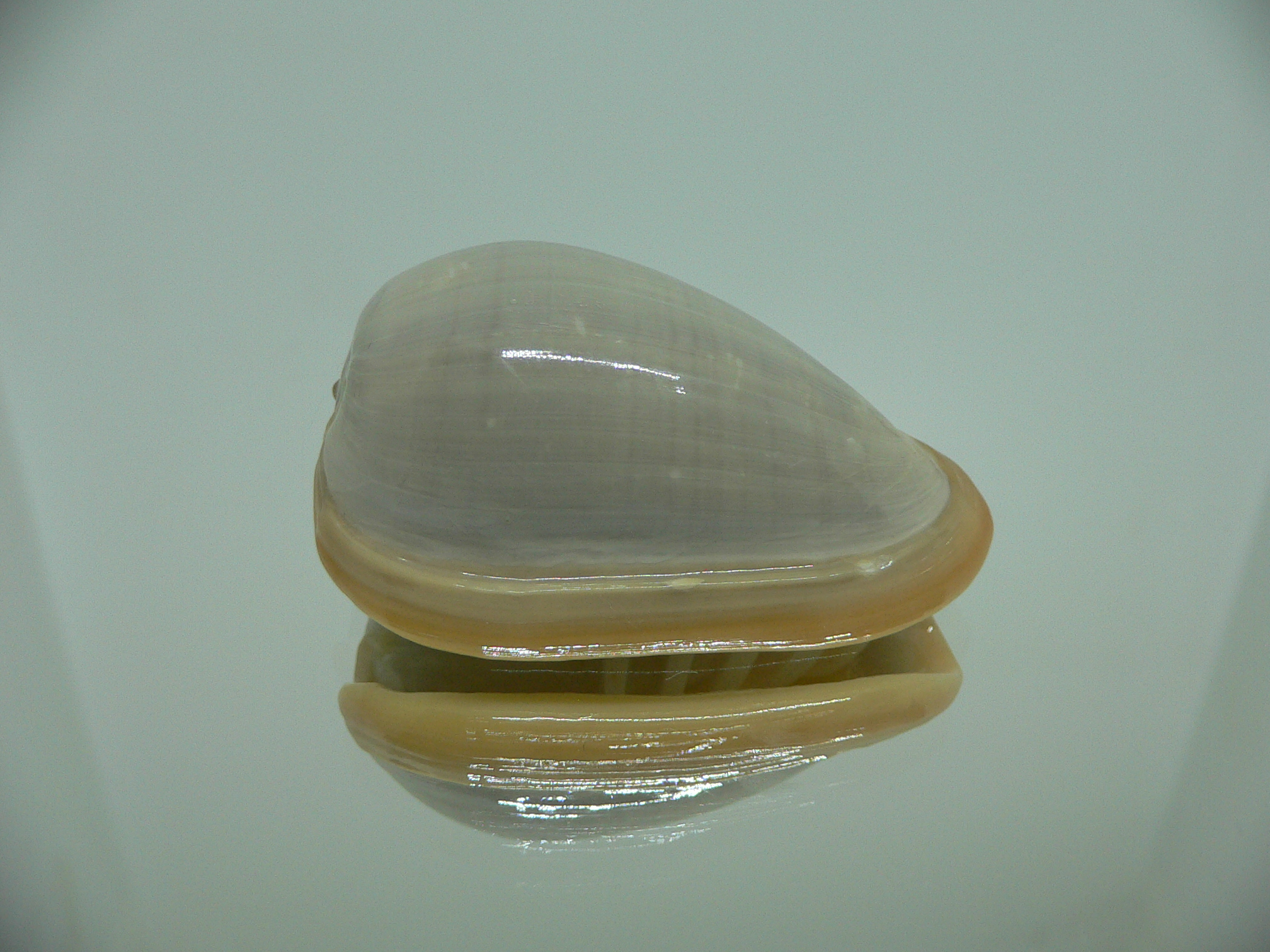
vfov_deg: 40.7
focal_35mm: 35
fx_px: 1284
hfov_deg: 52.6
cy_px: 476
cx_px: 635
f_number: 2.8
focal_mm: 4.6
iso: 100
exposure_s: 1/60
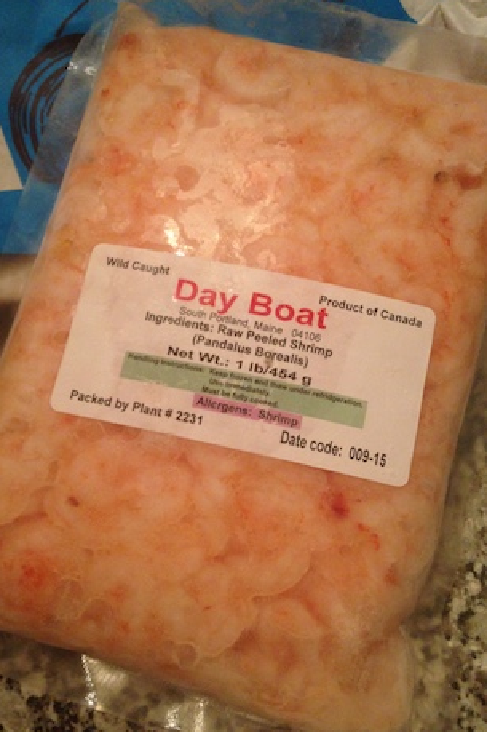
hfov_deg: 37.8
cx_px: 227
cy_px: 362
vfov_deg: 54.5
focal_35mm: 35
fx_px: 711
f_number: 2.4
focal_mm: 4.12
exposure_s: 1/20
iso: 250
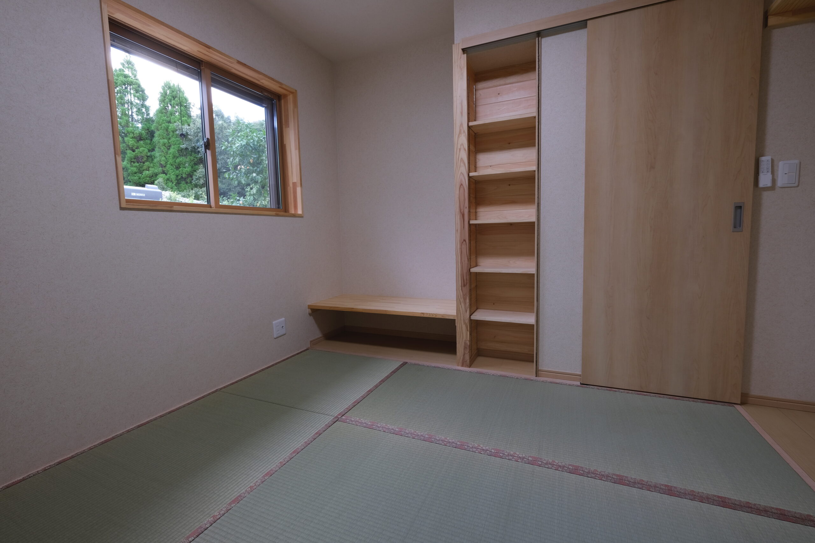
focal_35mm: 15
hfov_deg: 100.4
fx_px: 340
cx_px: 408
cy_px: 272
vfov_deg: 77.3
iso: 200
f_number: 8
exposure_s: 1/4
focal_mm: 10
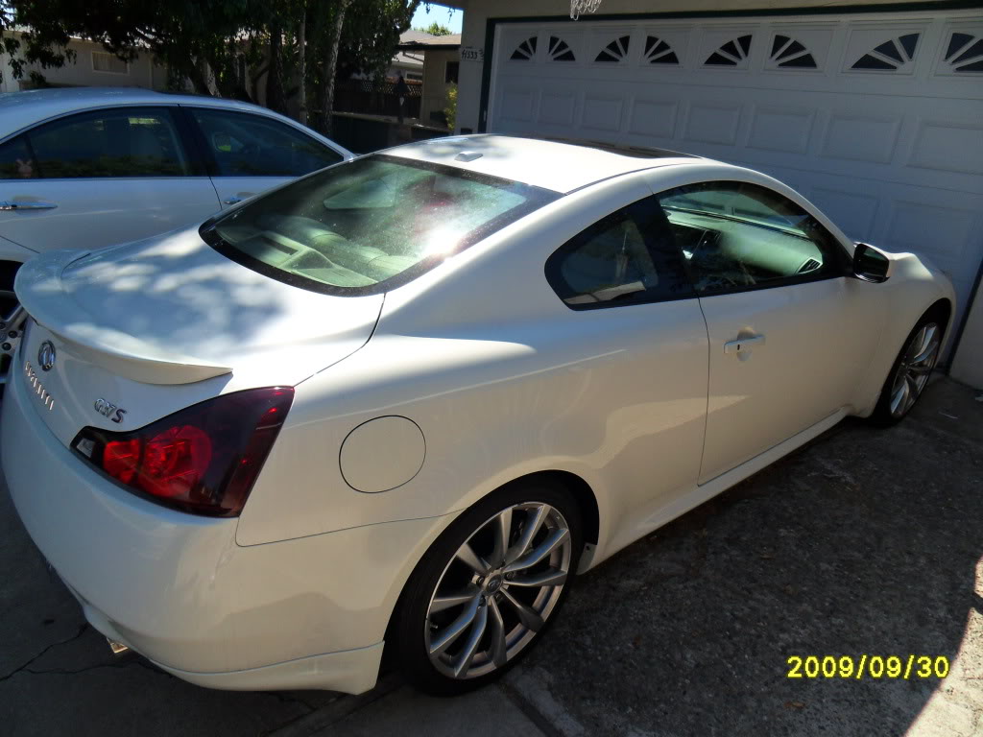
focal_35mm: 24
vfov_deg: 56.8
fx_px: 682
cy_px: 368
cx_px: 492
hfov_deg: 71.6
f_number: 7.5
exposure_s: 1/180
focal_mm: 4.2
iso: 80
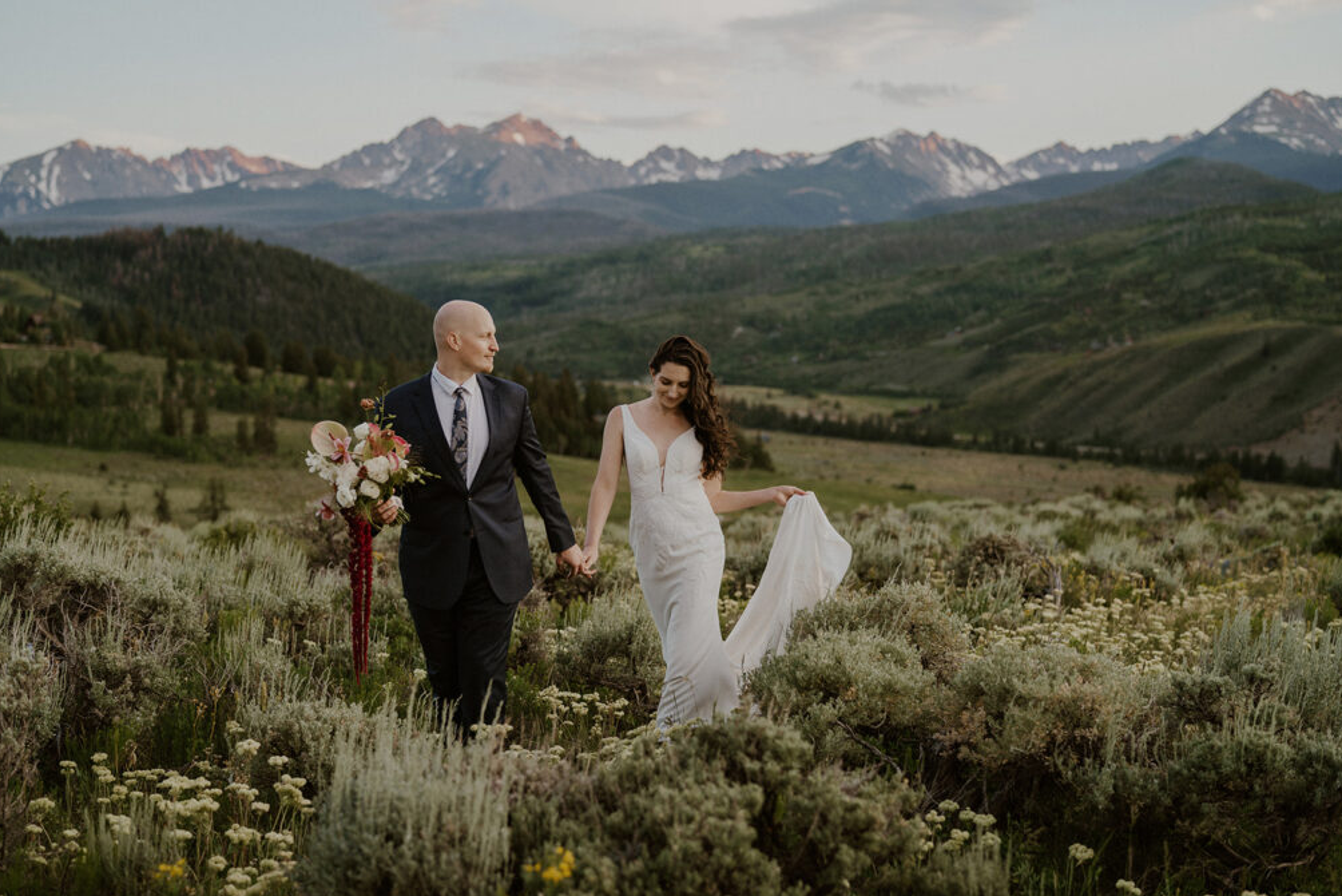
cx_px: 666
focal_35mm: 51
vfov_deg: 26.5
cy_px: 446
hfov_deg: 38.9
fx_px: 1902
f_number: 2
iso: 125
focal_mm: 50
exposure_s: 1/400
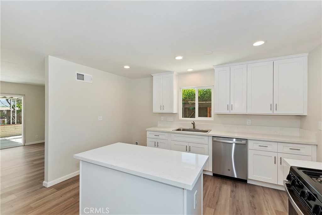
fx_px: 134
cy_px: 108
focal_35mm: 15
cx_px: 161
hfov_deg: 100.4
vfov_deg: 77.3
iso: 180
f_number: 8
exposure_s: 1/30
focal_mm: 10
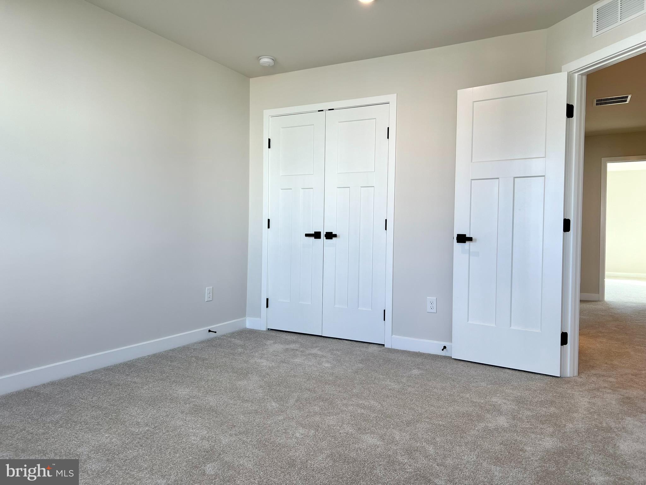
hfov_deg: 67.3
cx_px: 323
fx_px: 485
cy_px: 242
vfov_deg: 53.1
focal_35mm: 26
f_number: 1.5
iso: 32
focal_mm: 5.7
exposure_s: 1/120
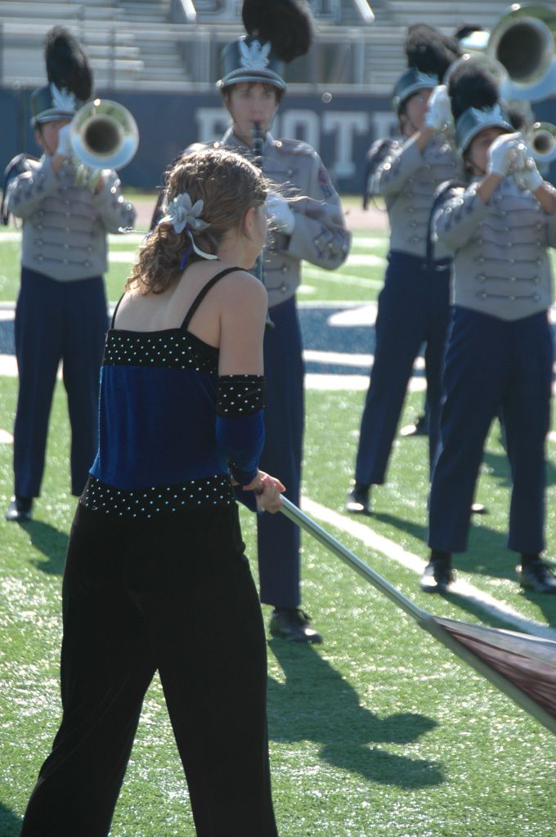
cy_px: 418
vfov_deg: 10.6
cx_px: 278
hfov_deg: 7.0
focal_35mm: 195
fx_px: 4529
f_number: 5.6
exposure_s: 1/320
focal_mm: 130
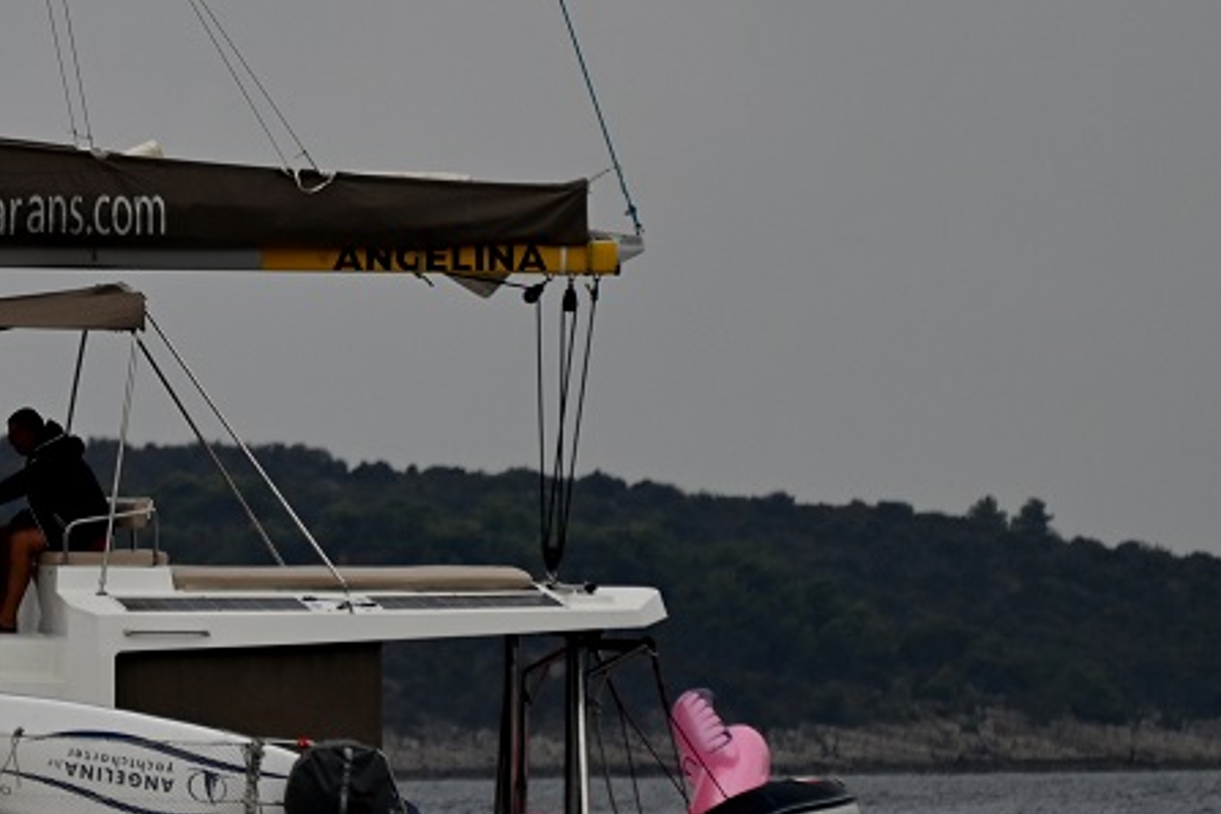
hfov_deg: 2.4
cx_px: 16
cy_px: 225
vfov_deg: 1.6
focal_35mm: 873
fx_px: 29607
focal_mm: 300
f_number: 5.6
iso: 280
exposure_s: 1/1000
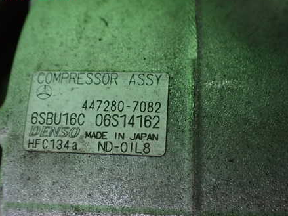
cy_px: 133
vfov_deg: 35.0
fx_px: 341
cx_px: 151
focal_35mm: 41
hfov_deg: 45.8
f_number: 2.3
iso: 800
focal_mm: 5.4
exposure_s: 1/80
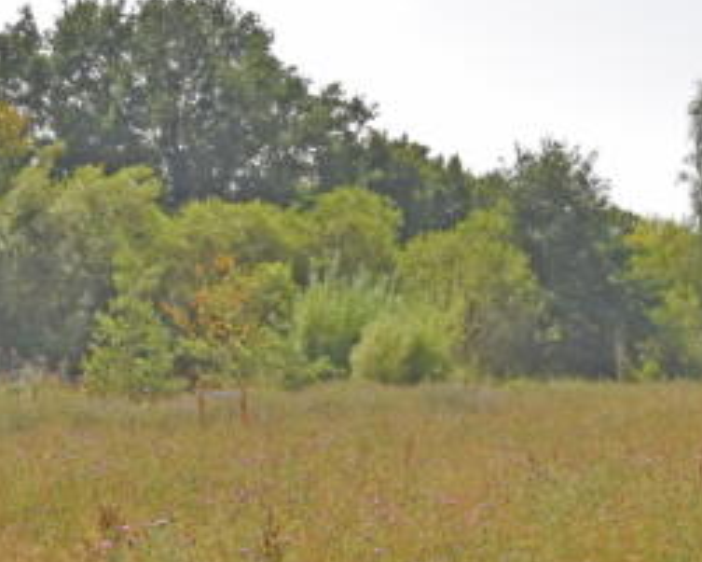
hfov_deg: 27.0
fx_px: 1434
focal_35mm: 69
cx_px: 554
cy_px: 384
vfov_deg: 22.1
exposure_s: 1/200
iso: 100
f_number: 9
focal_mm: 12
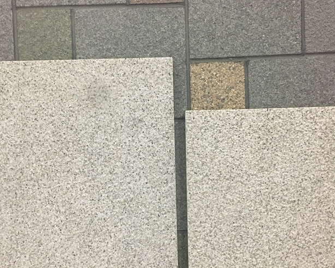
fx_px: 367
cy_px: 158
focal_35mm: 37
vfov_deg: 40.0
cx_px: 157
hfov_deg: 49.0
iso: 200
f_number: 2.2
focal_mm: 4.15
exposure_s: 1/25
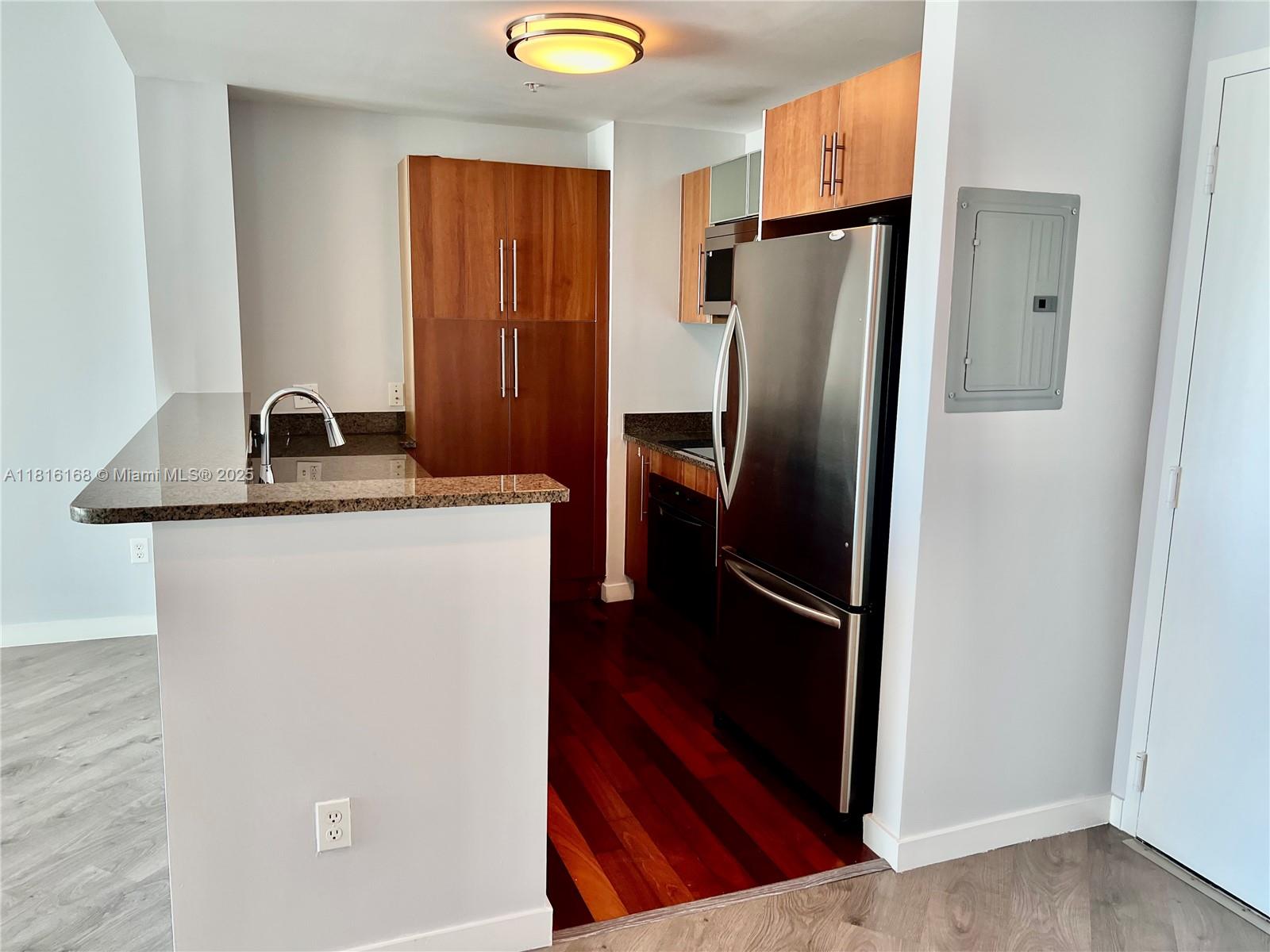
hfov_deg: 67.3
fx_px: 954
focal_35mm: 26
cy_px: 476
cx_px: 635
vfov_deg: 53.1
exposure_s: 1/120
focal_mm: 5.7
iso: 125
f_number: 1.5
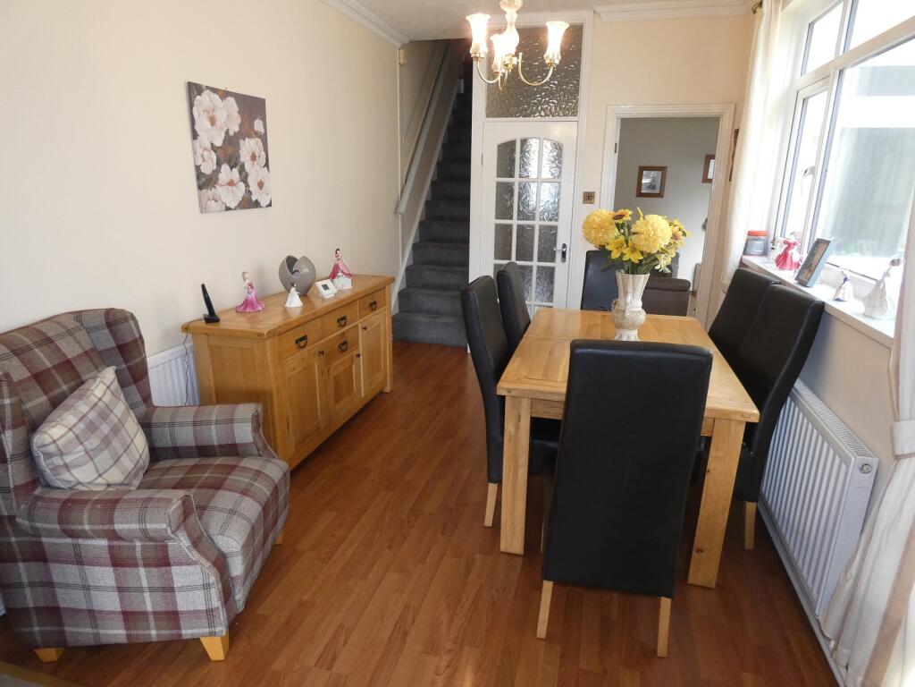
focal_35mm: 20
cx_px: 458
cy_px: 344
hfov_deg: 81.7
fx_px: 529
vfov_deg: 66.0
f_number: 2.8
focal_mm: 3.6
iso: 250
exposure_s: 1/60
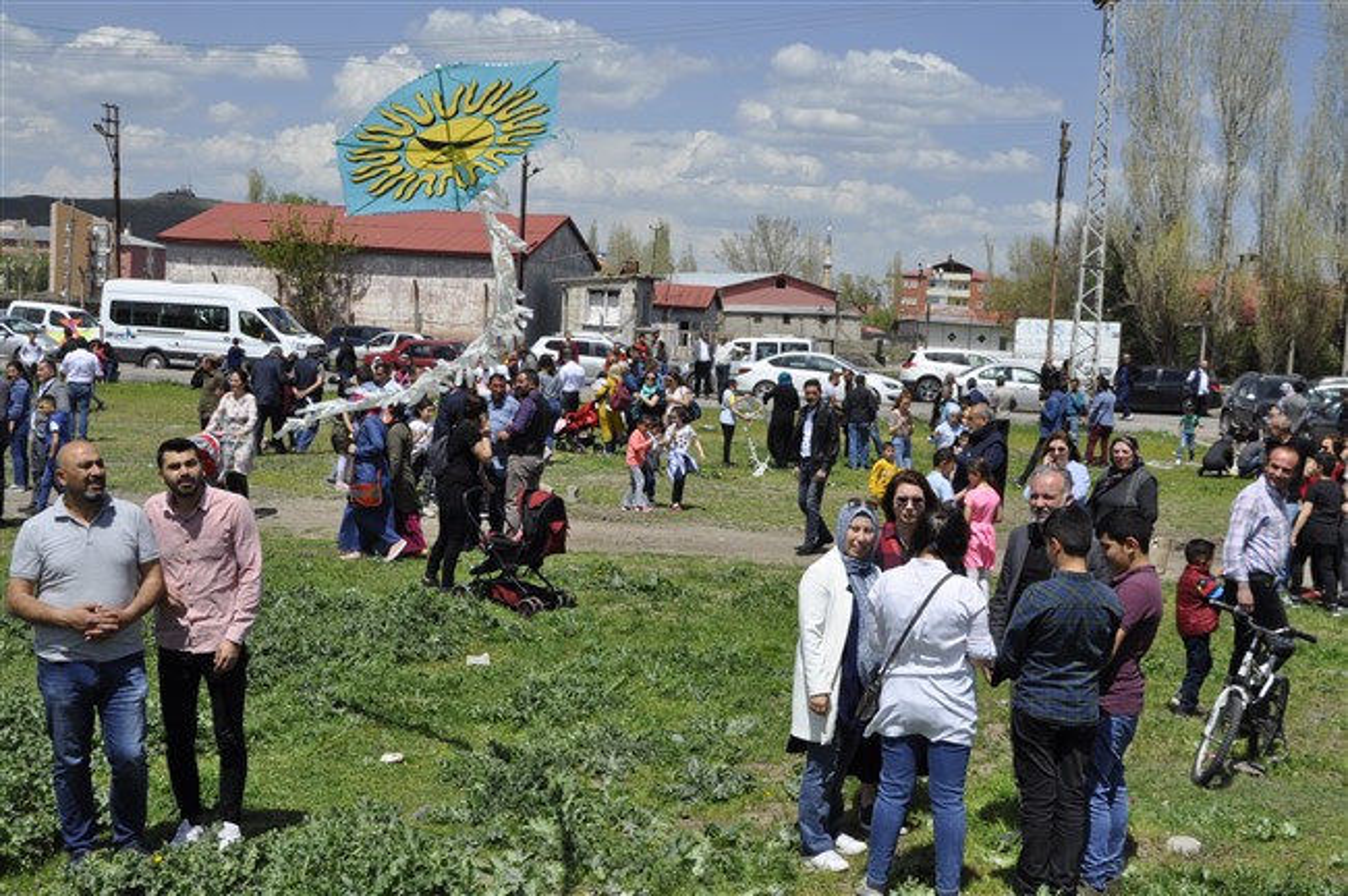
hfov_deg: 41.2
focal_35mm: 48
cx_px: 674
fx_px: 1795
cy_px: 448
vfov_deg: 28.0
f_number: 10
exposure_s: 1/400
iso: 200
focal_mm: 32
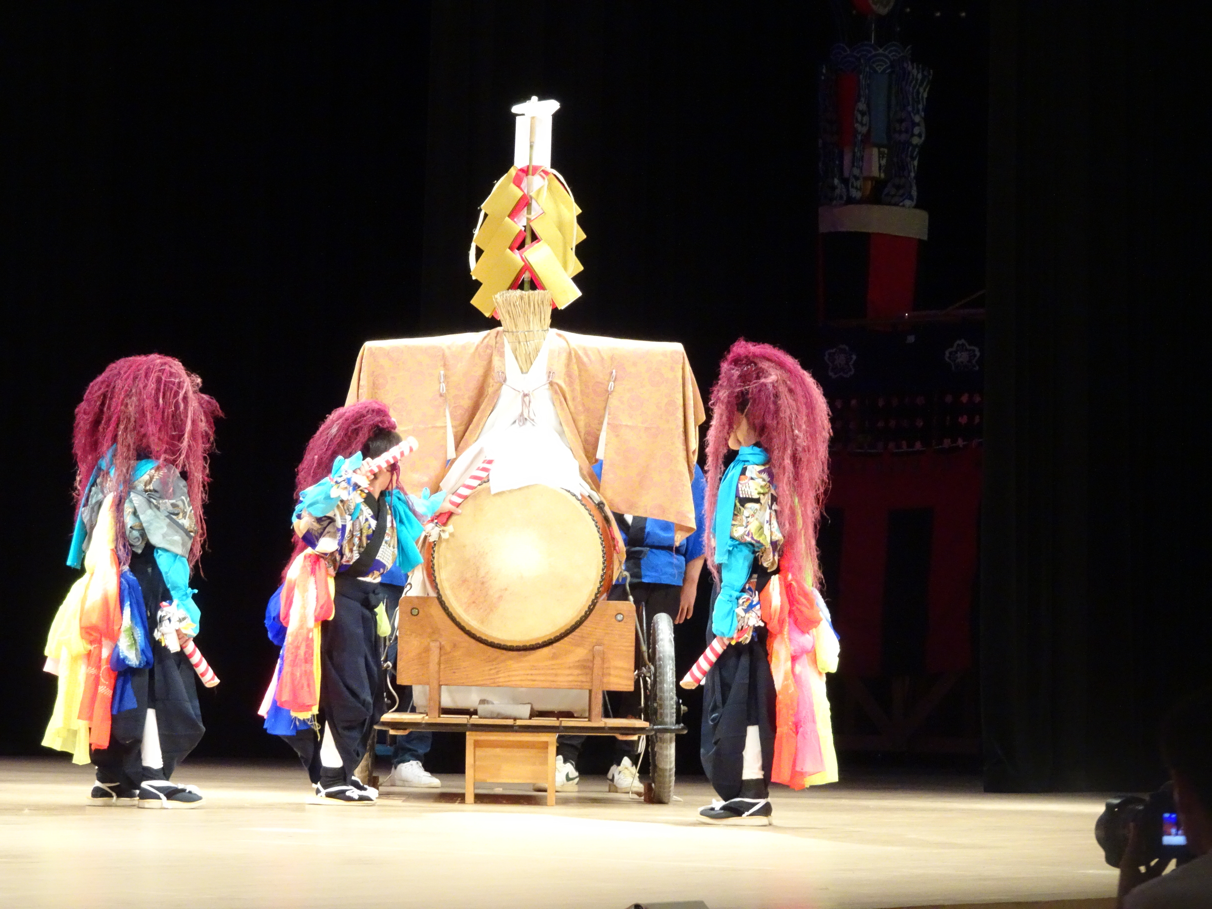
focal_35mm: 115
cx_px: 606
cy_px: 454
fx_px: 4026
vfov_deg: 12.9
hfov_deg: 17.1
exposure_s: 1/50
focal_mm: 19.68
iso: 800
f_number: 5.6
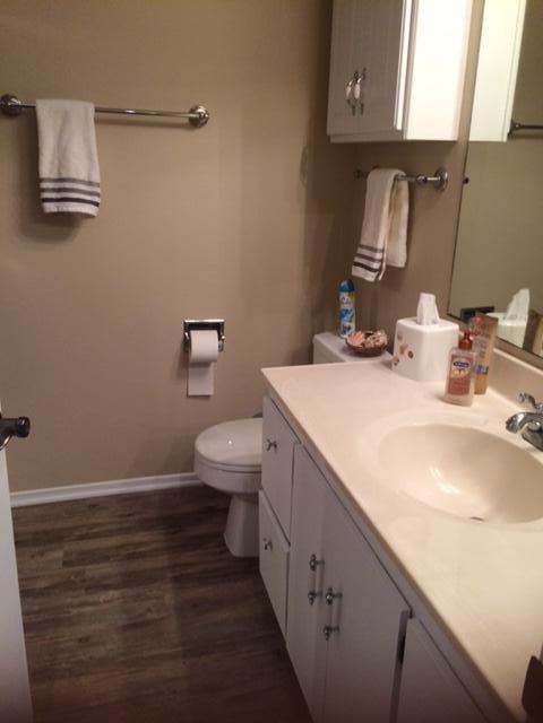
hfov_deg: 48.2
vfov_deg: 61.7
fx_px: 607
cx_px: 272
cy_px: 362
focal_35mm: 29
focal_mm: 4.15
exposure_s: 1/30
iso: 80
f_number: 2.2
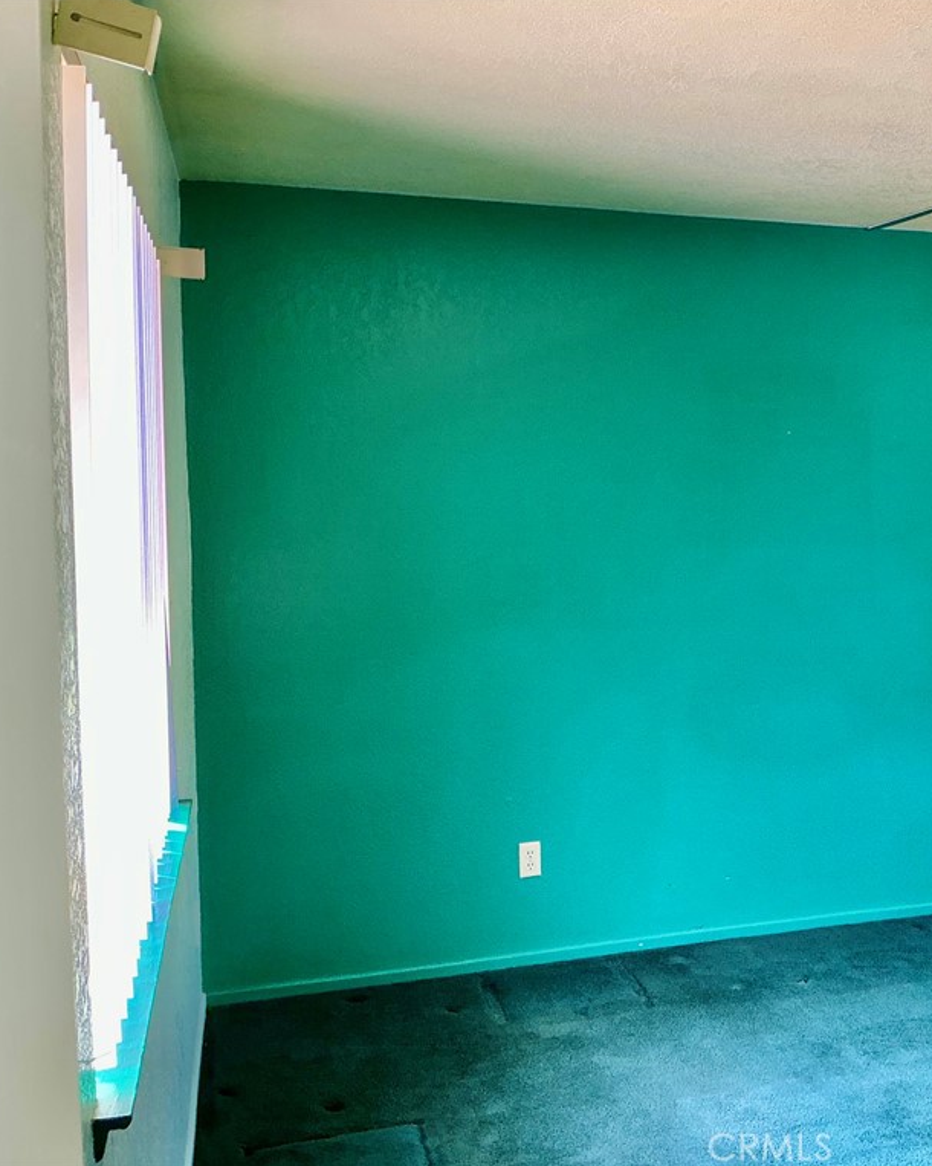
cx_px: 735
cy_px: 582
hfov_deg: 37.8
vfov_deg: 47.9
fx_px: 1311
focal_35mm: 38
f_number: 1.8
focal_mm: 3
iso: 160
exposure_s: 1/60
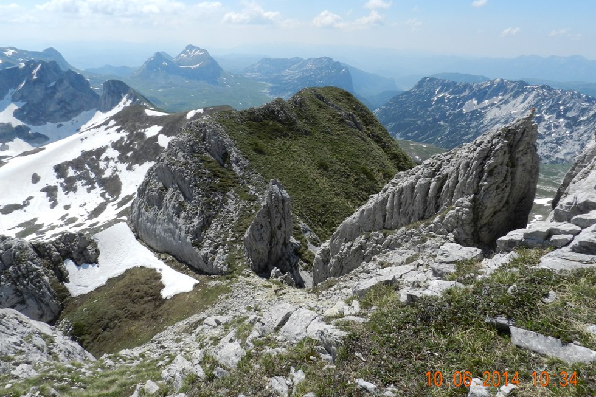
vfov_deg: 51.3
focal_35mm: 25
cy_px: 194
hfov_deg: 71.5
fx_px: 414
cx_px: 304
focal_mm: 4
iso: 160
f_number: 5
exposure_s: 1/800
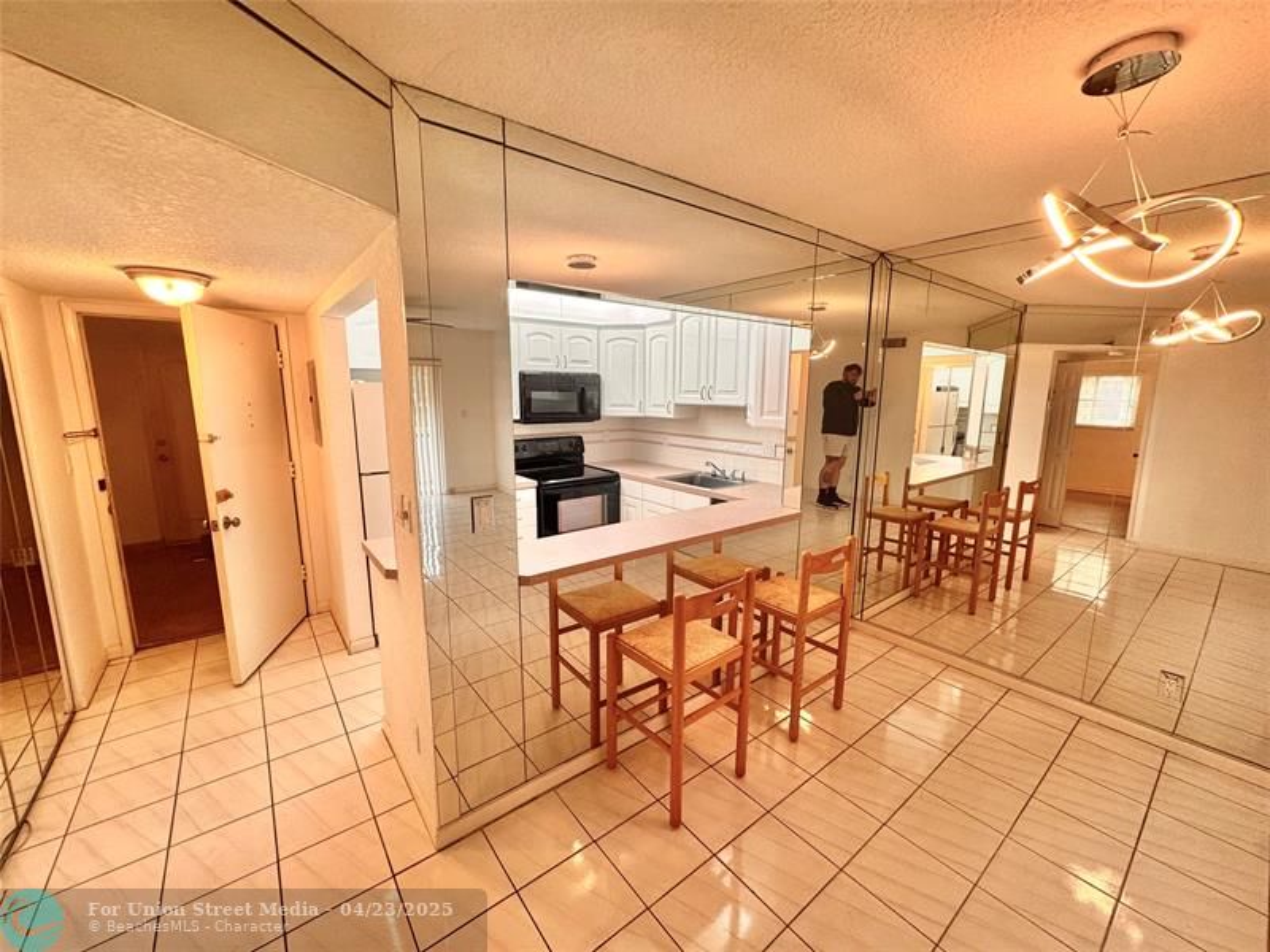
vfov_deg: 85.7
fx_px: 514
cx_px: 635
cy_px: 476
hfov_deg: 102.1
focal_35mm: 14
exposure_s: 1/120
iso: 200
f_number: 2.2
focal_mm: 2.22
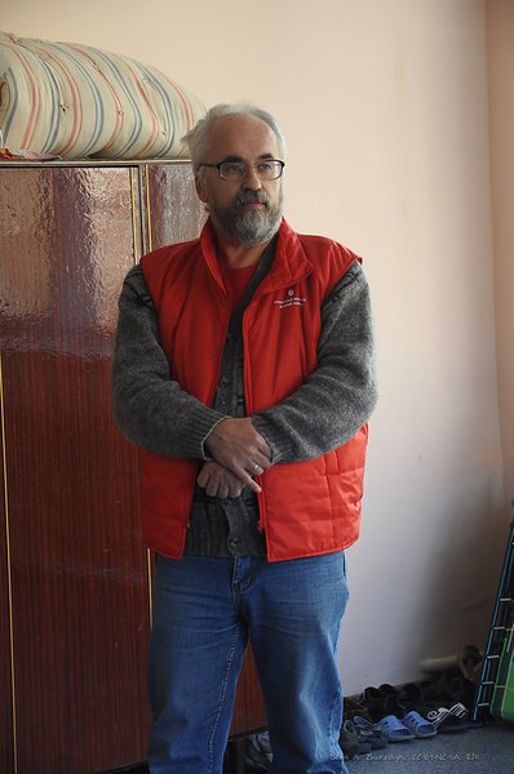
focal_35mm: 105
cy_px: 387
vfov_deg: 19.5
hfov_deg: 13.0
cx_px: 257
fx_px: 2256
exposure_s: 1/60
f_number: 6.3
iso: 500
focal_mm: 70
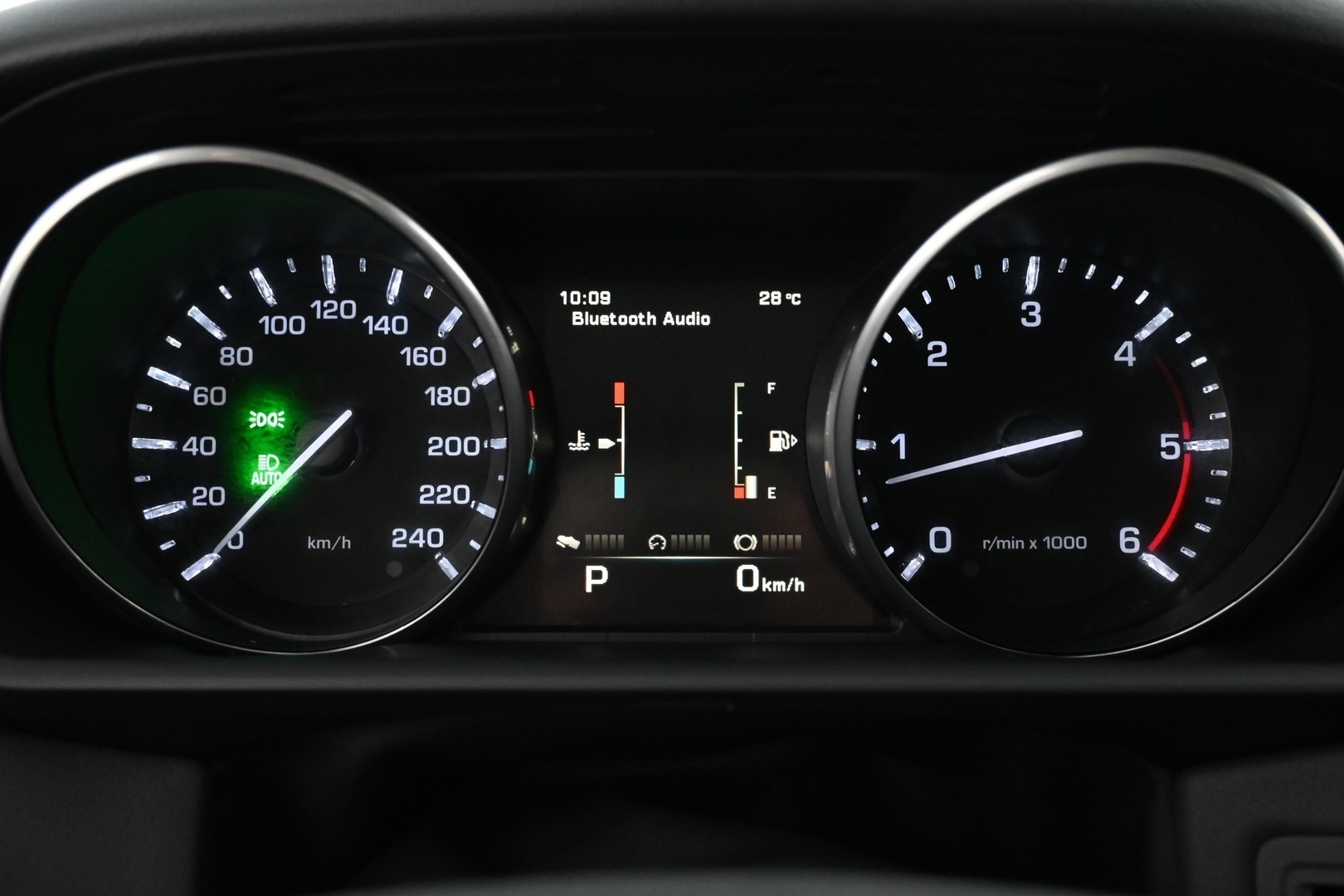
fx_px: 1540
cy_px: 448
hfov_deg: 47.2
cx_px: 672
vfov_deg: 32.4
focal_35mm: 41
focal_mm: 27.5
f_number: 4.5
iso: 4000
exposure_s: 1/40
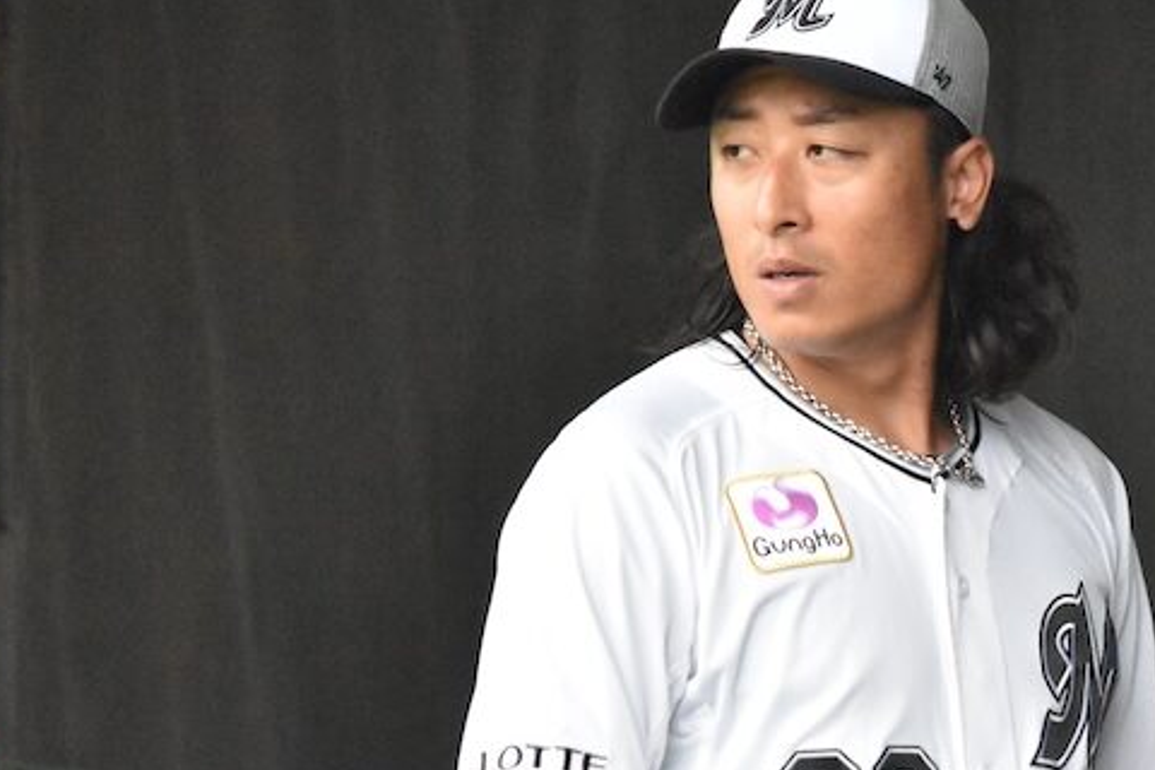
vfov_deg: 3.4
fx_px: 13121
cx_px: 827
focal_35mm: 409
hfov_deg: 5.0
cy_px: 574
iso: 10000
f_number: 7.1
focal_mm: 150
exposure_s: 1/3200
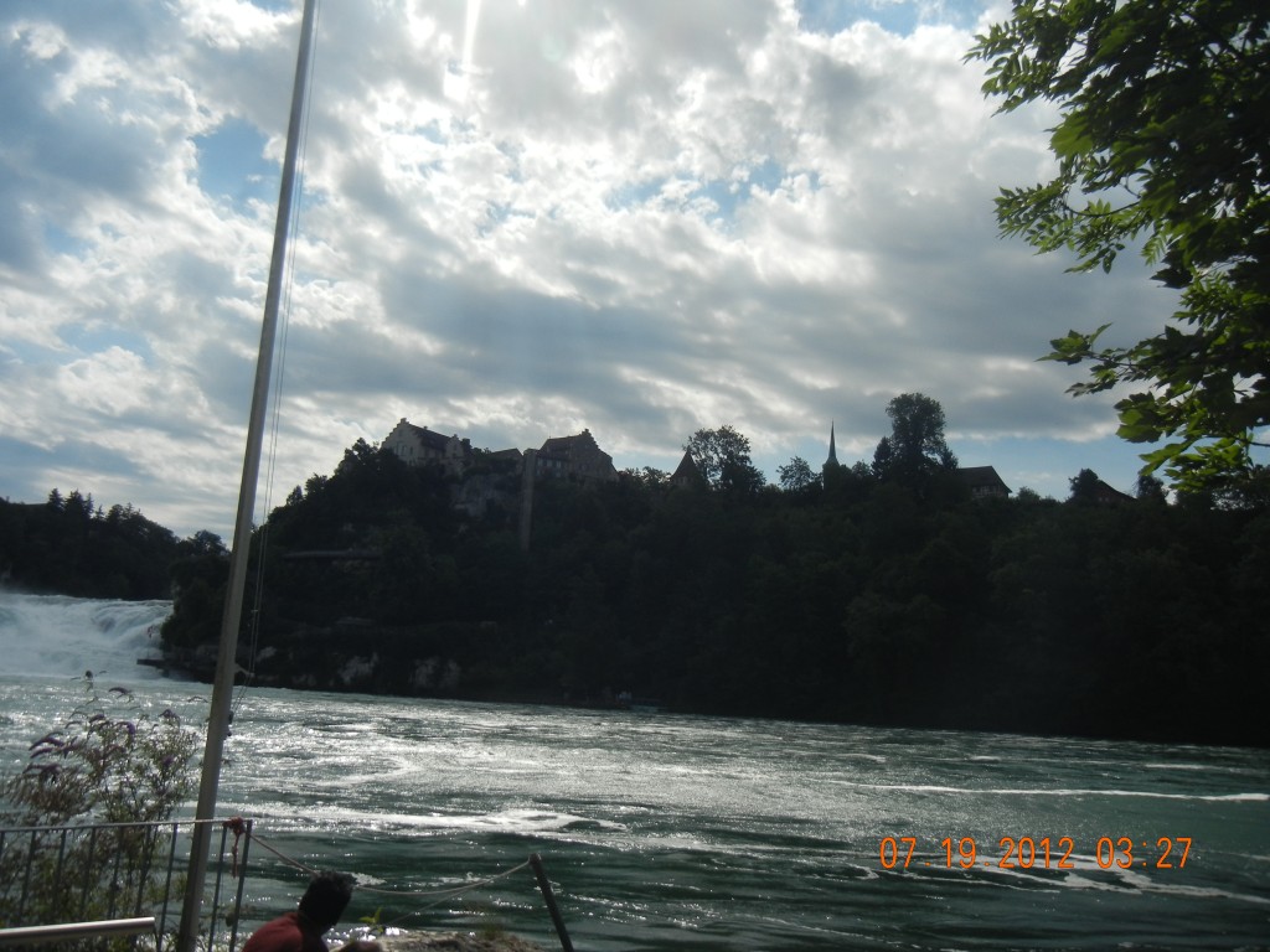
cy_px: 476
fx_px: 1101
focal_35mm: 30
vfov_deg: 46.8
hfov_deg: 60.0
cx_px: 635
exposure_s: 1/1100
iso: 160
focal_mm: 5.4
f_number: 7
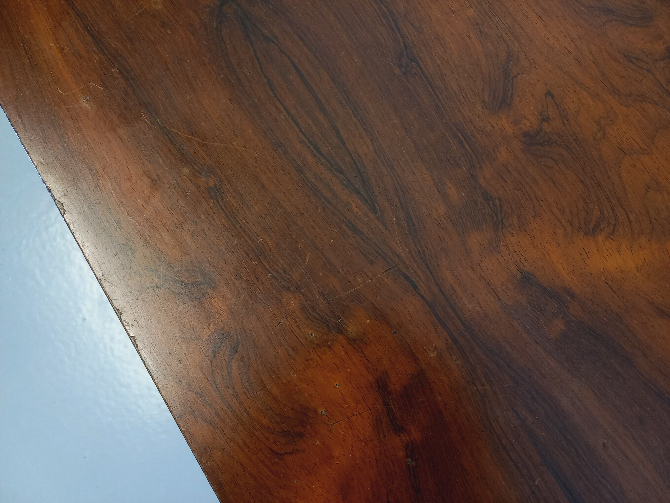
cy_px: 252
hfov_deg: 69.4
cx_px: 335
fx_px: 484
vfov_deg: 54.9
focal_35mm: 25
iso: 320
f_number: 1.8
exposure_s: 1/49
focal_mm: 4.65
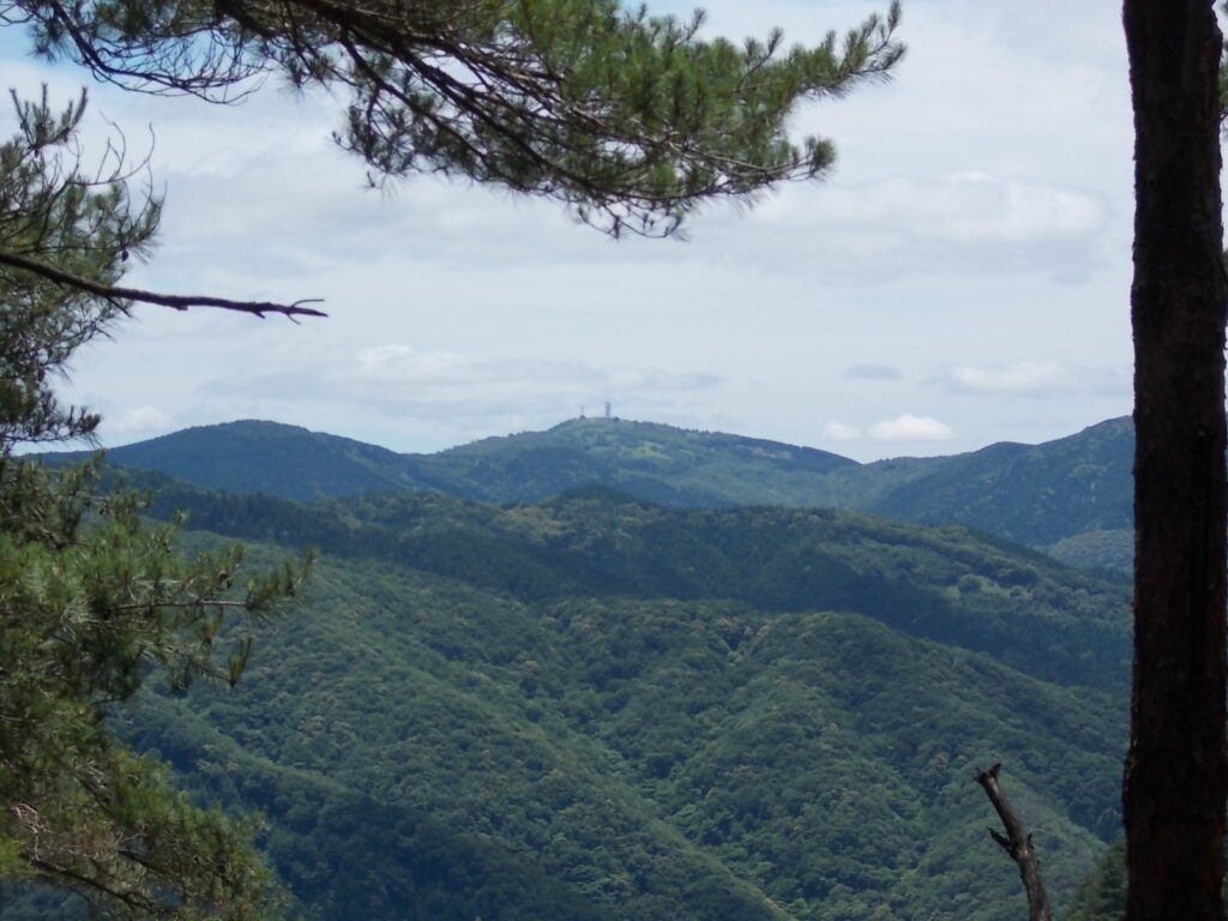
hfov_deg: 15.2
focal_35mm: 130
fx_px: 4612
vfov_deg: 11.4
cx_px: 614
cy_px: 460
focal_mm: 23
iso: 80
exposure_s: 1/250
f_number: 6.5
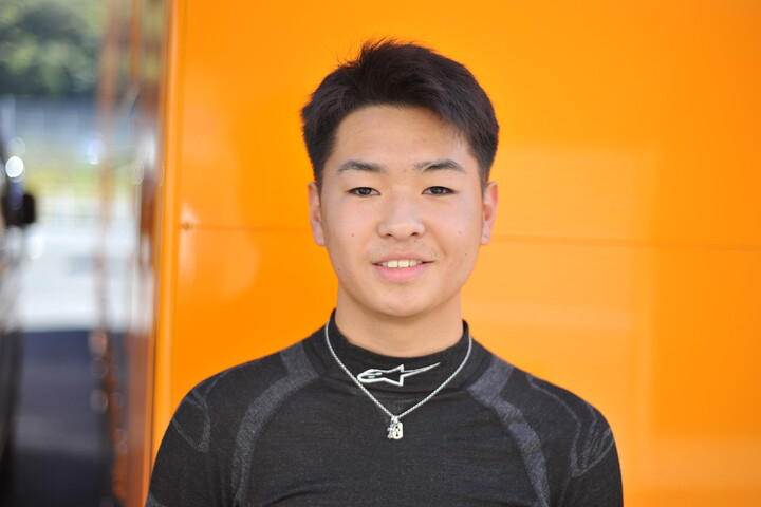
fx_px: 1057
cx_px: 380
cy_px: 254
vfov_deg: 27.0
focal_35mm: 50
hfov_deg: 39.6
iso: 400
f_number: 1.8
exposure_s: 1/2000
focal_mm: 50
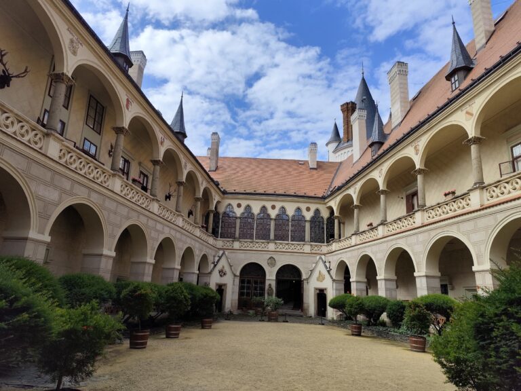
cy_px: 196
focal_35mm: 23
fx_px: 346
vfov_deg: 58.9
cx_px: 260
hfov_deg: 73.9
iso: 50
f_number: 1.65
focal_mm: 6.19
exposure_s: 1/1380
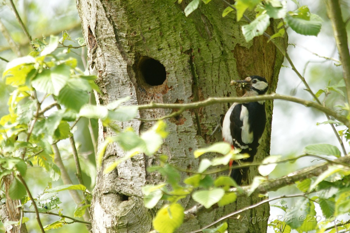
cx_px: 175
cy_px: 116
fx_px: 4376
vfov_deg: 3.1
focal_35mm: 450
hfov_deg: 4.6
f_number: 4
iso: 100
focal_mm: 300
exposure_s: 1/80
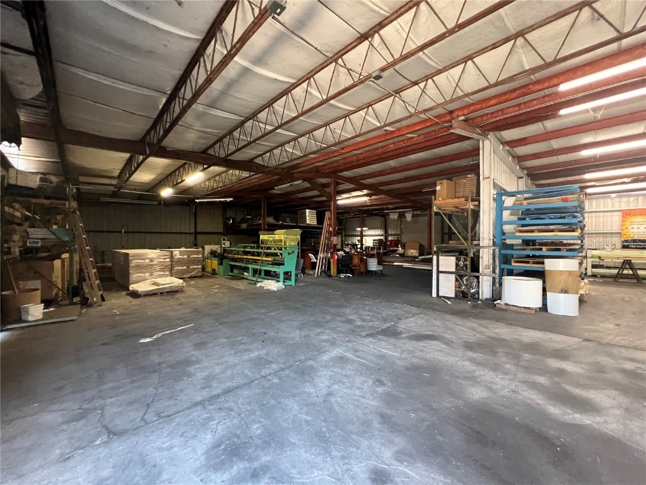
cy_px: 242
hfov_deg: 106.2
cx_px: 323
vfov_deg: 89.9
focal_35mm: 13
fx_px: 243
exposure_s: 1/60
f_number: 1.8
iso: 800
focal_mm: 1.57
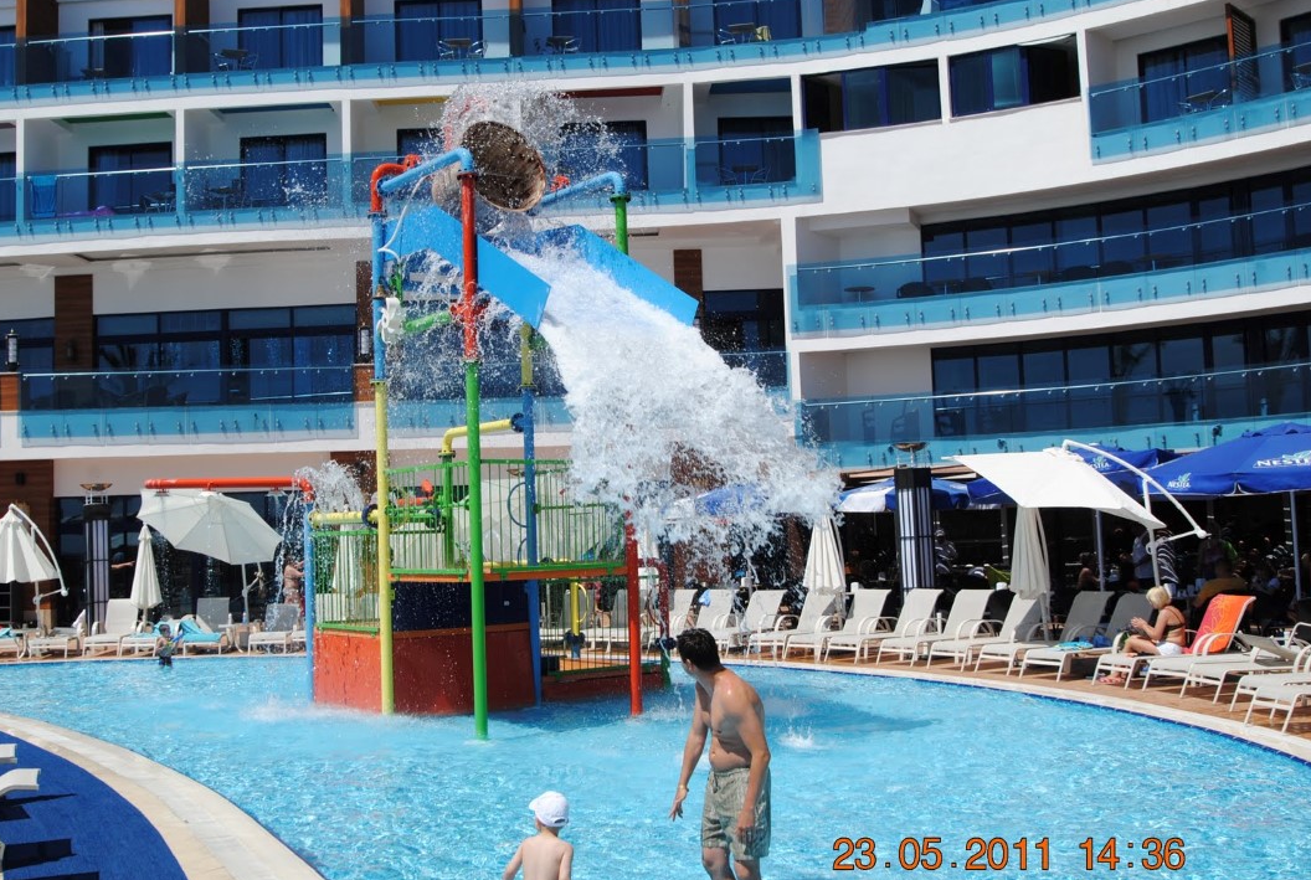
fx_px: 1423
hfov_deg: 49.4
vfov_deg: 34.4
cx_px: 611
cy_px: 449
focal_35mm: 39
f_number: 9
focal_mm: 24
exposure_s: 1/320
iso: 100
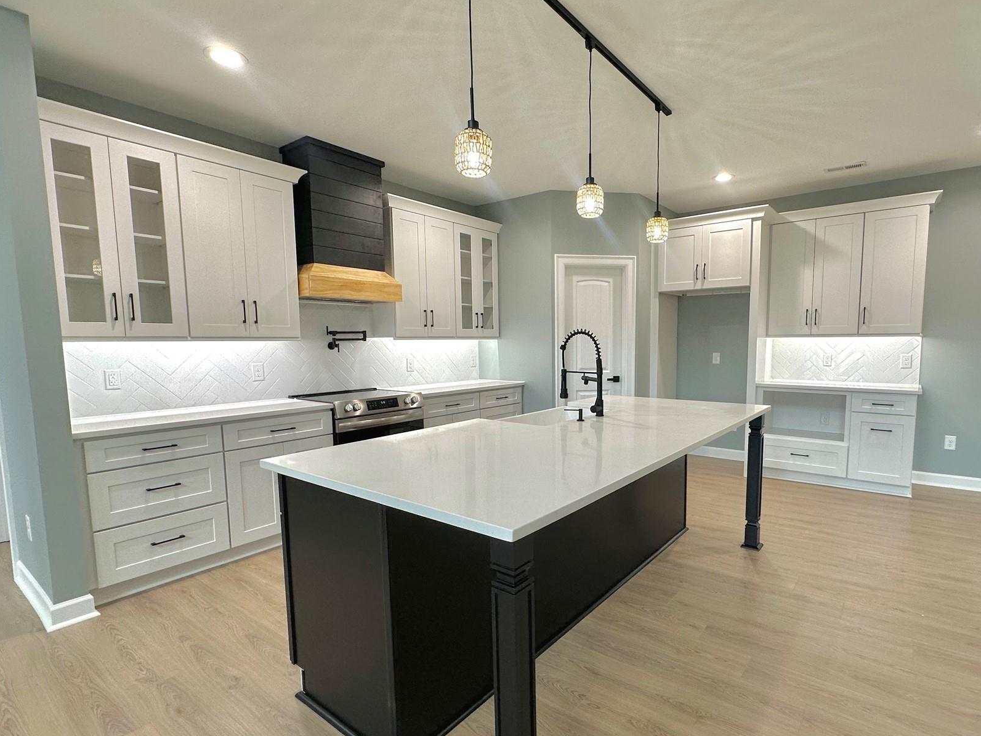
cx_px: 550
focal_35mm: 18
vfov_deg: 71.5
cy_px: 392
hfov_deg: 87.3
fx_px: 510
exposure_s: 1/120
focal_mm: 2.22
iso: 125
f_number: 2.2
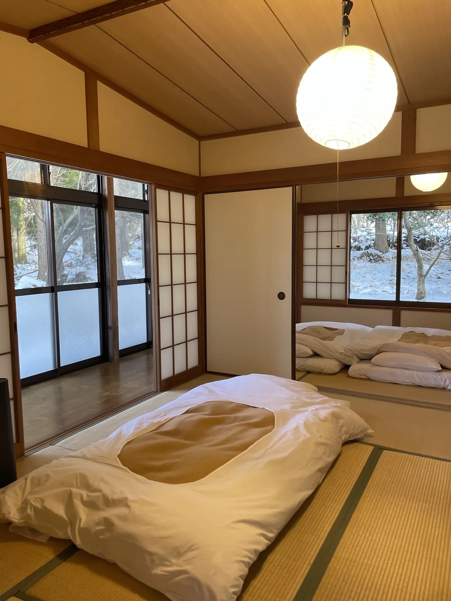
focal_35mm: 26
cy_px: 300
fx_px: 452
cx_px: 226
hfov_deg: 53.1
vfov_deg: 67.3
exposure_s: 1/120
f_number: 1.6
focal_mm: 4.2
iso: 125
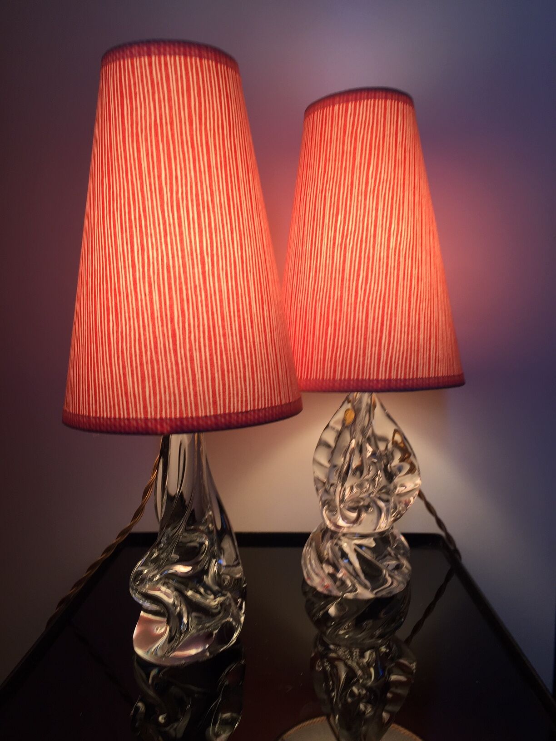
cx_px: 278
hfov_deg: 48.2
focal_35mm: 29
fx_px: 621
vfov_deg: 61.7
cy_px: 370
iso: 32
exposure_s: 1/103
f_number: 2.2
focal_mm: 4.15
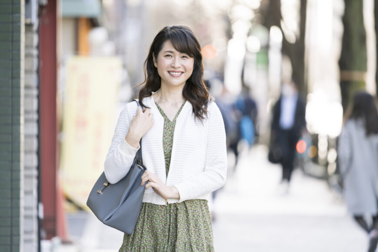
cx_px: 189
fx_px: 2100
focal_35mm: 200
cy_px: 126
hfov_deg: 10.3
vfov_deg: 6.9
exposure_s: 1/200
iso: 160
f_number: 2.8
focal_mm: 200
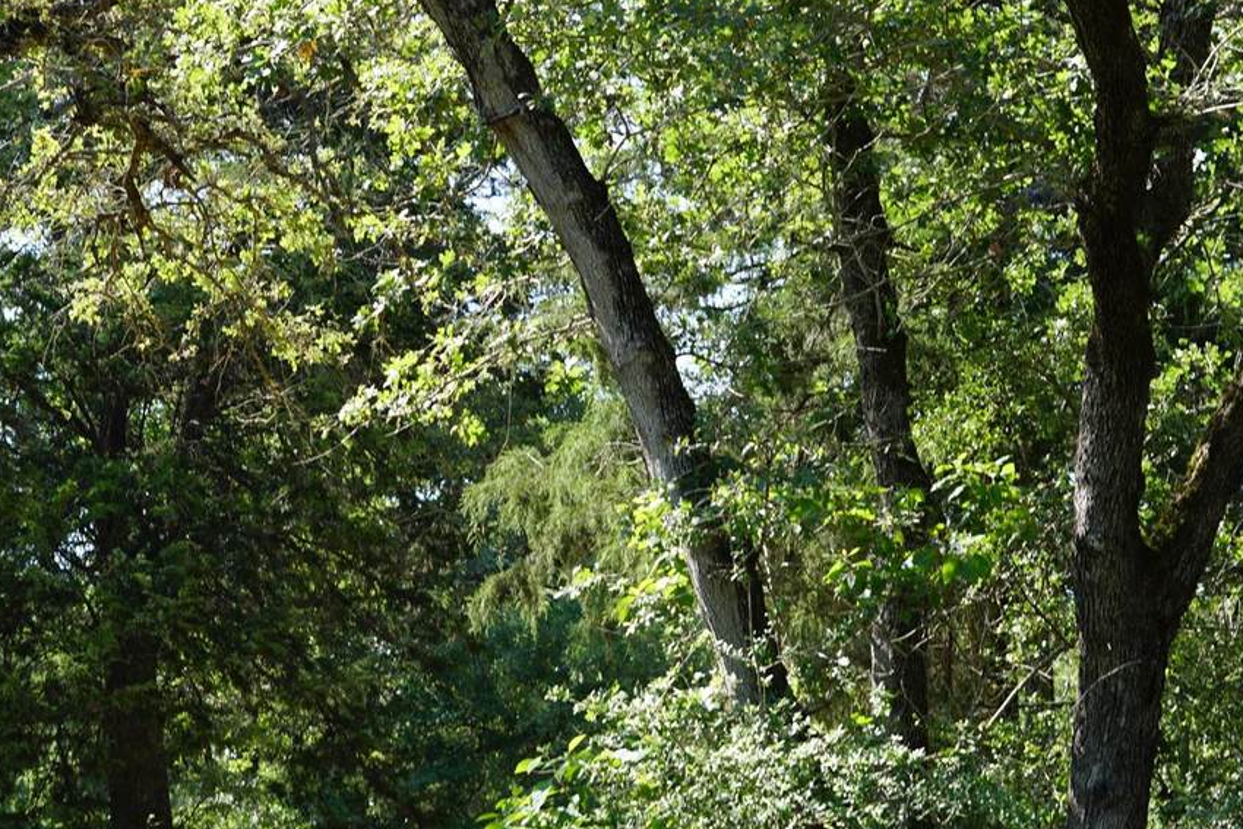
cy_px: 471
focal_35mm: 113
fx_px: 3902
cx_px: 317
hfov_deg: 18.0
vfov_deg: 12.1
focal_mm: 50
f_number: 6.3
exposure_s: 1/80
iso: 100
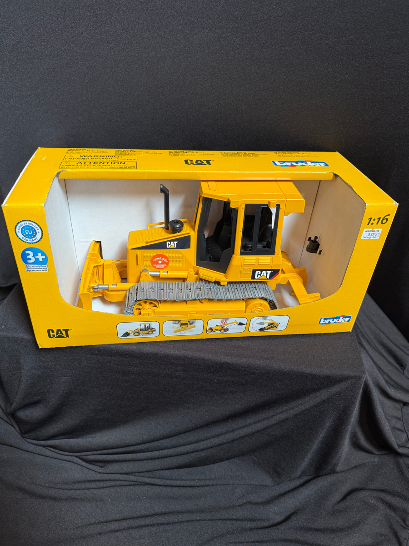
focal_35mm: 24
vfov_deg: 71.6
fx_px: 378
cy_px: 273
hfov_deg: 56.8
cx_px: 204
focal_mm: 6.76
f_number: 1.78
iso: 125
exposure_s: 1/60
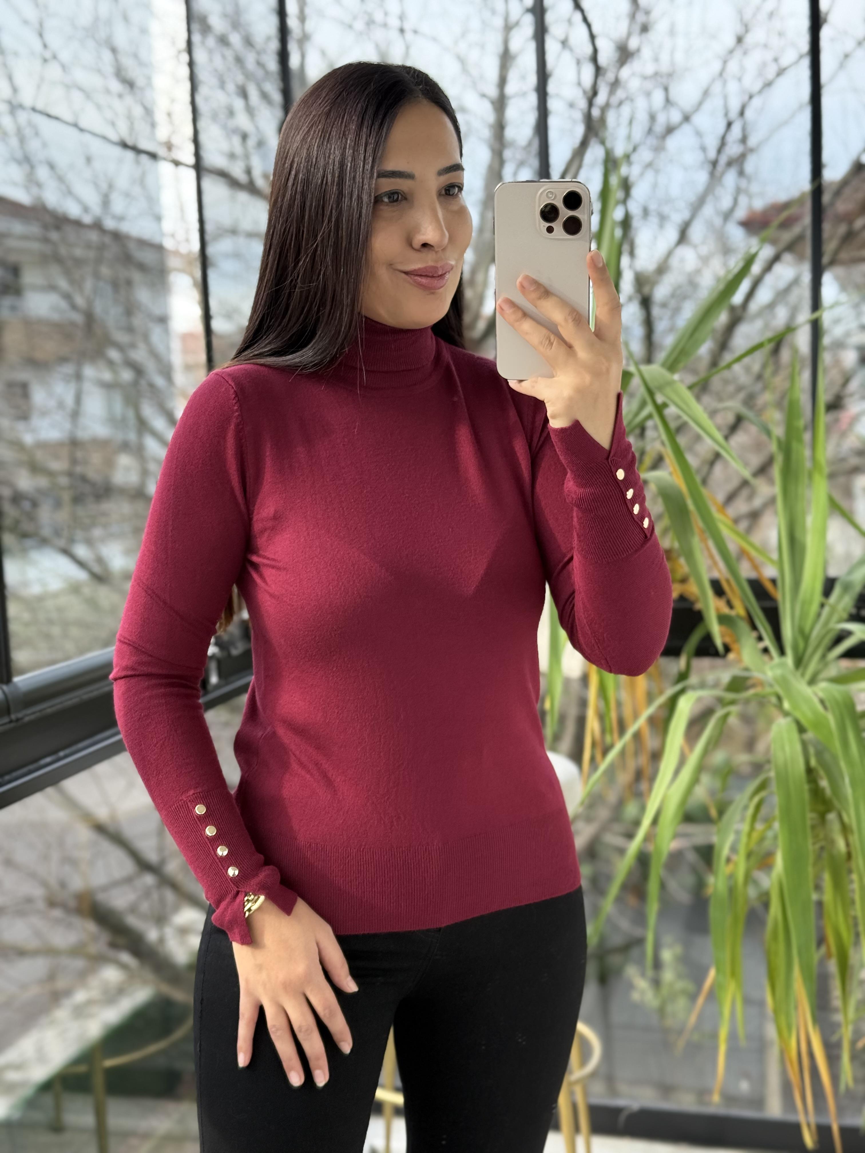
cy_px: 576
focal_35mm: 48
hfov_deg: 30.3
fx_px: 1599
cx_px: 432
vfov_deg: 39.7
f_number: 1.78
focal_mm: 6.76
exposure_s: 1/243
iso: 100
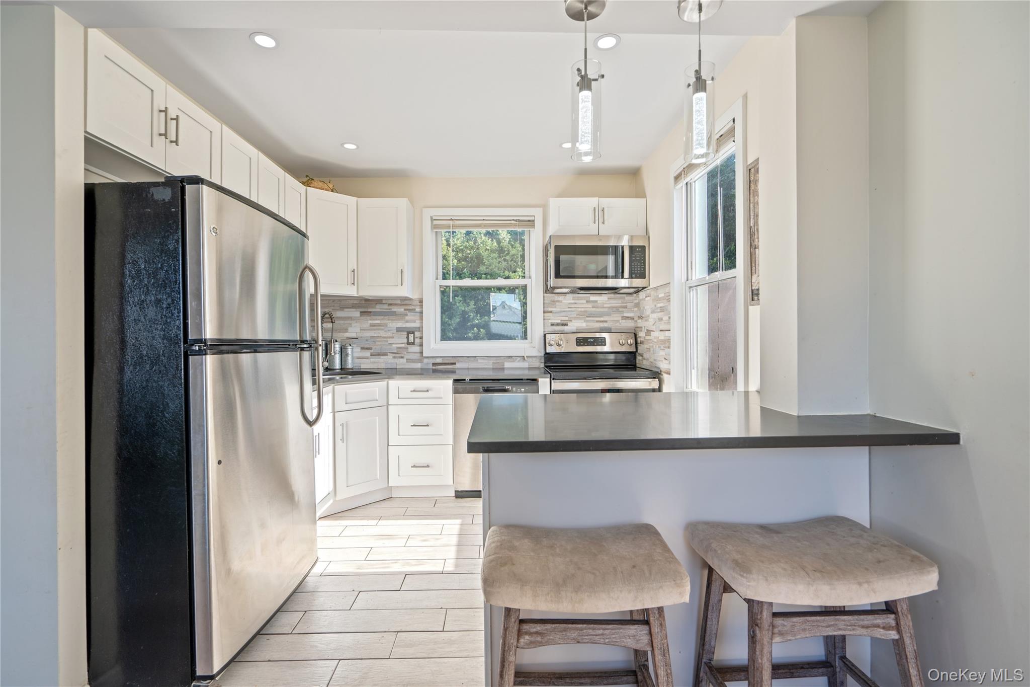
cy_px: 344
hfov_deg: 96.7
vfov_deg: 73.7
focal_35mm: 16
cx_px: 515
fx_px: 458
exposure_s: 1/10
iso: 125
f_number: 5.6
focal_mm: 16
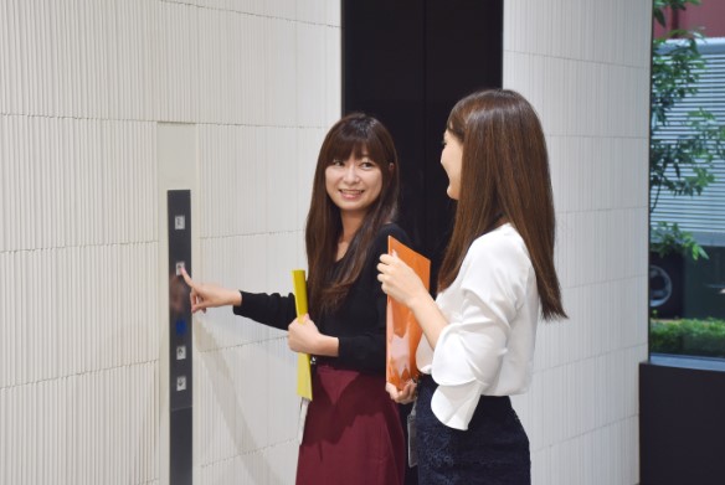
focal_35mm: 69
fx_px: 1391
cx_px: 375
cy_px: 236
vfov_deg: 19.8
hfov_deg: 29.2
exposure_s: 1/15
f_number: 4.5
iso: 250
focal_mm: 42
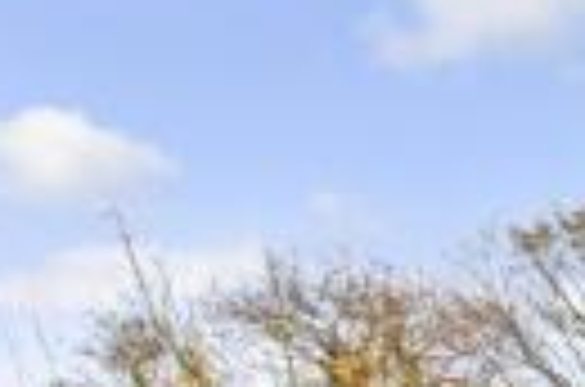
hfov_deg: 25.8
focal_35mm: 55
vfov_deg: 20.8
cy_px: 583
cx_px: 900
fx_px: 892
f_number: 8
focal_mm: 10
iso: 250
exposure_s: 1/20
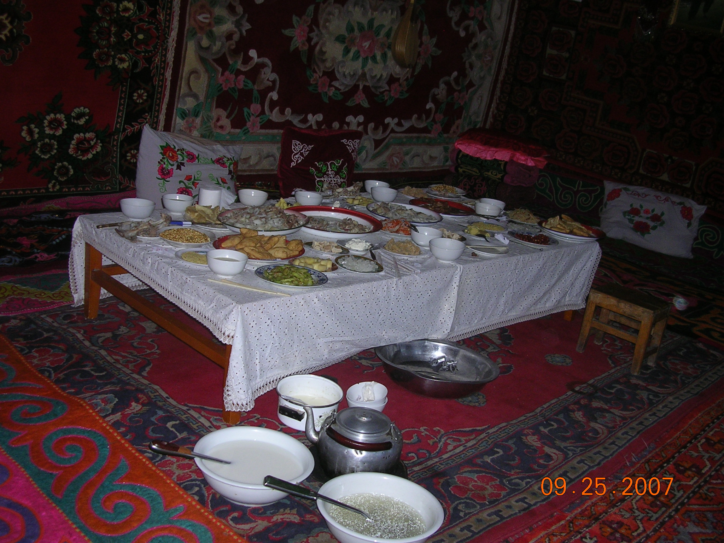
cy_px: 272
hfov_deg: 49.0
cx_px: 362
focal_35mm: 38
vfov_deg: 37.7
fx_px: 795
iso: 59
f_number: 2.8
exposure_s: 1/60.1
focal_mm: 5.8
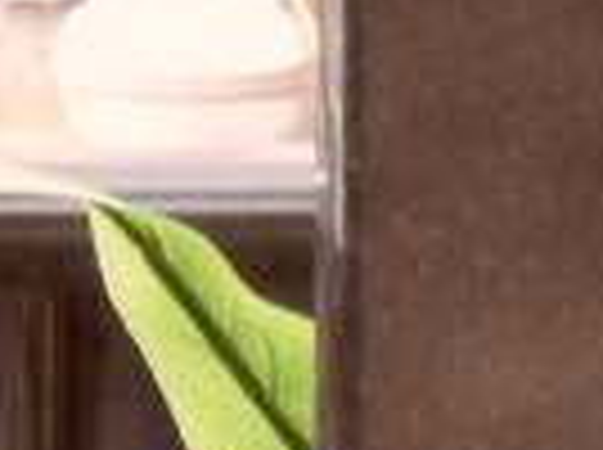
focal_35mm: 920
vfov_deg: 1.6
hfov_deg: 2.1
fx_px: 15997
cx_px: 2290
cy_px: 590
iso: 100
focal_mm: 20
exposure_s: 1/60
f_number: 4.4
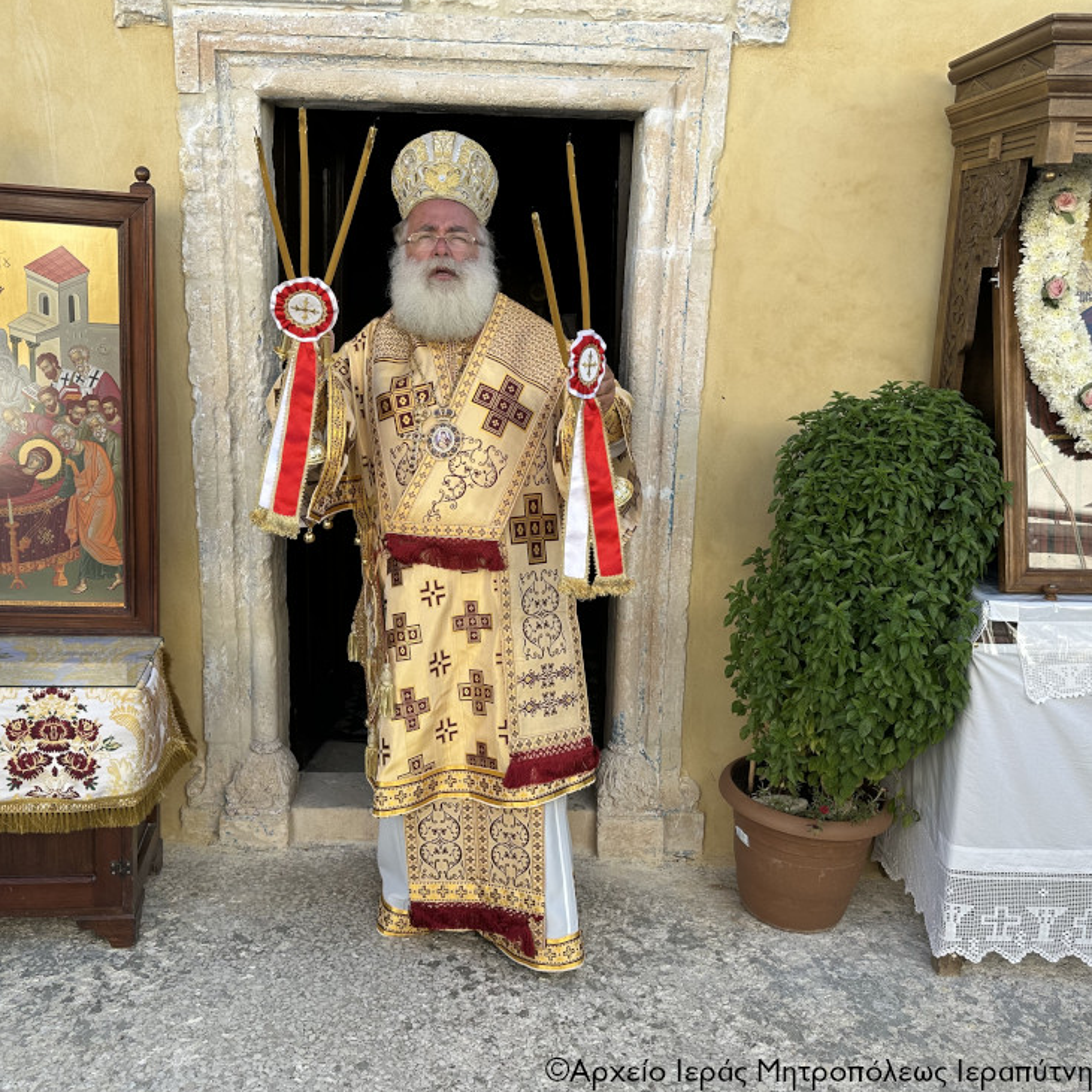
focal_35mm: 29
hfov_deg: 55.6
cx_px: 506
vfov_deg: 55.6
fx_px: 1035
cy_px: 539
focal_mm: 6.86
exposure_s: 1/918
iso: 80
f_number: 1.78
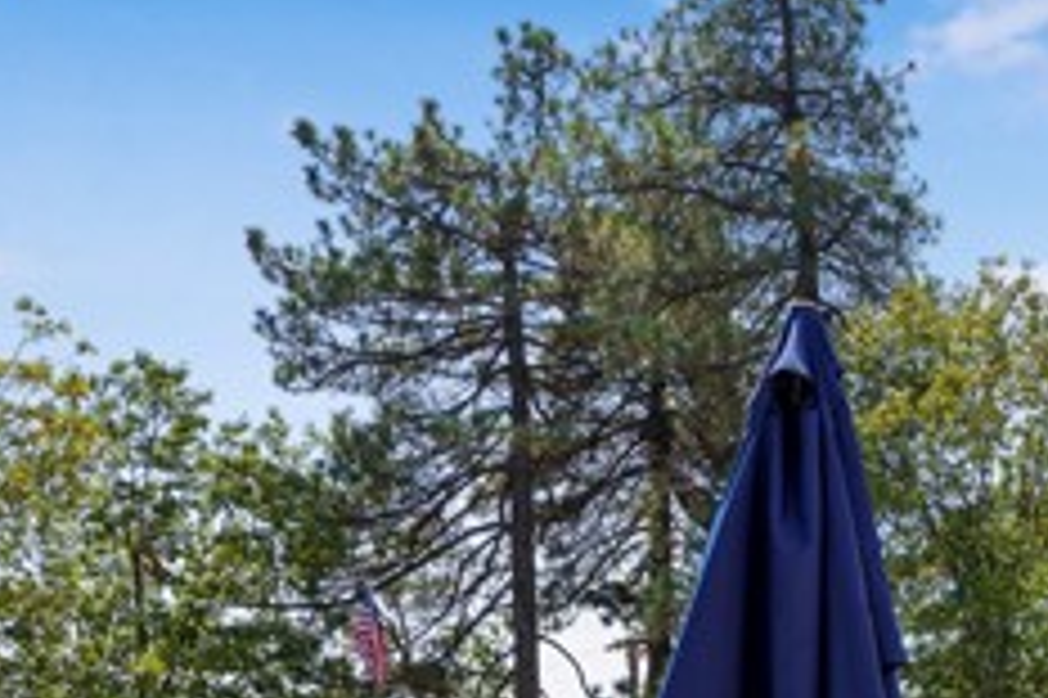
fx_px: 1280
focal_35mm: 44
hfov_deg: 39.6
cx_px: 1035
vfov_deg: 27.9
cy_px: 759
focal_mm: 16
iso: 160
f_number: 5.6
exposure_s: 1/640
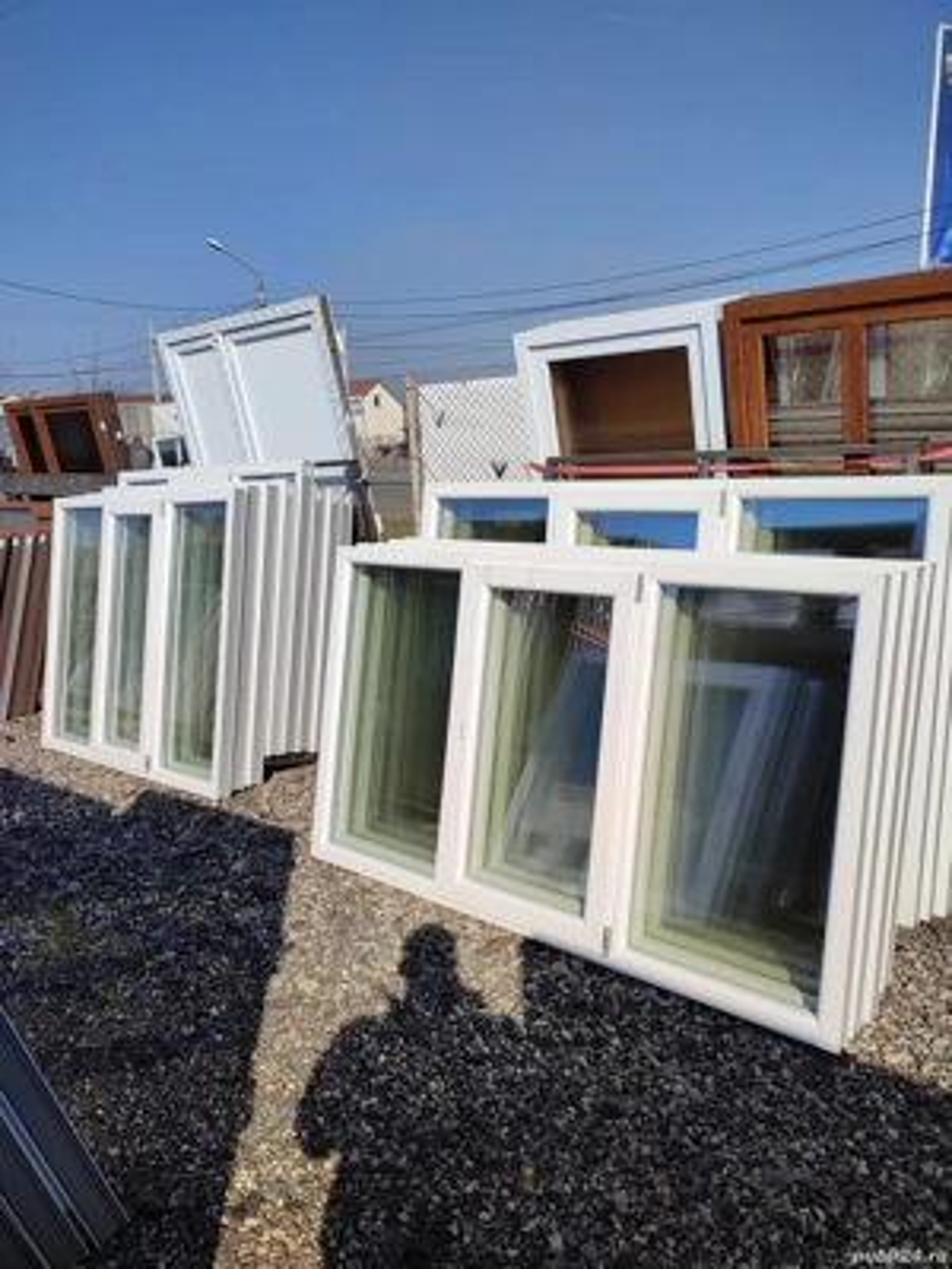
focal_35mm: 25
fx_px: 917
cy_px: 634
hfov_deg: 54.9
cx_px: 476
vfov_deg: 69.4
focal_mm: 6.04
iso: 50
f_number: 1.9
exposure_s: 1/1192
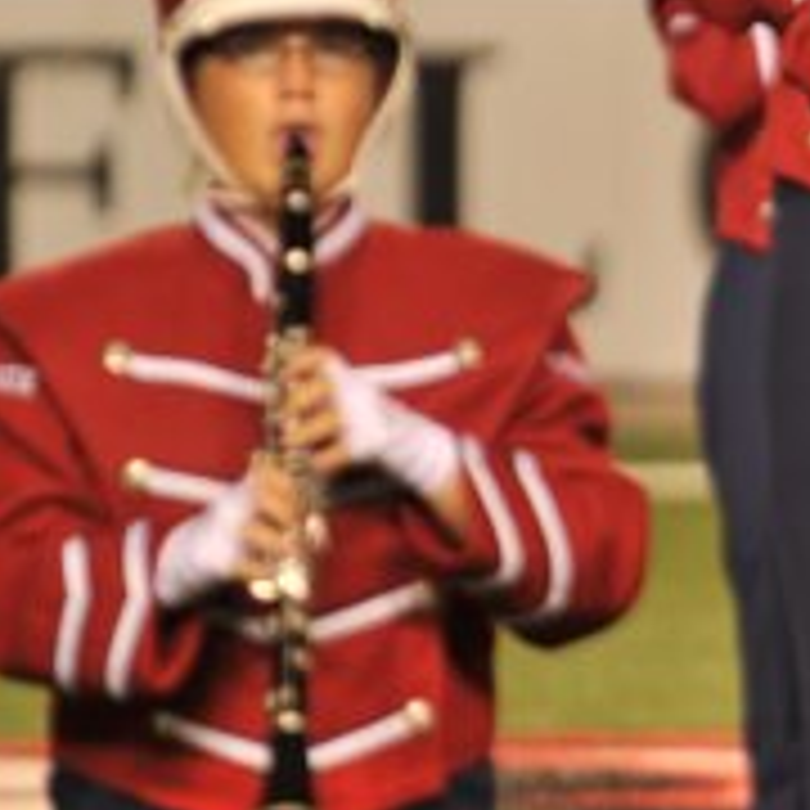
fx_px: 22529
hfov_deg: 2.1
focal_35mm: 851
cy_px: 292
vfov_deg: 2.1
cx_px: 889
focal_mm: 200
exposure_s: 1/60
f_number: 2.8
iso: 200
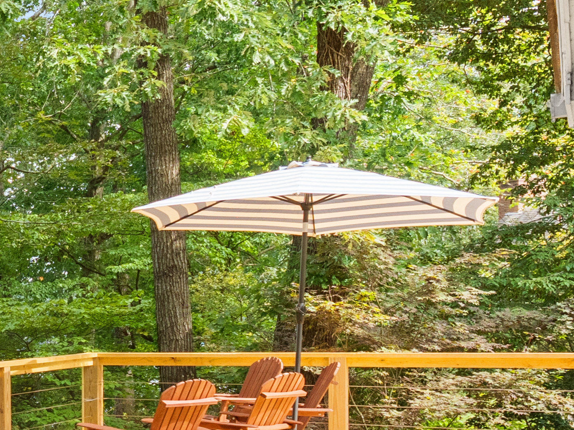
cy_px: 318
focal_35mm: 59
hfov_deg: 23.5
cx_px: -356
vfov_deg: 24.6
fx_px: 978
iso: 400
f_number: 4
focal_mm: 8
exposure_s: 1/320
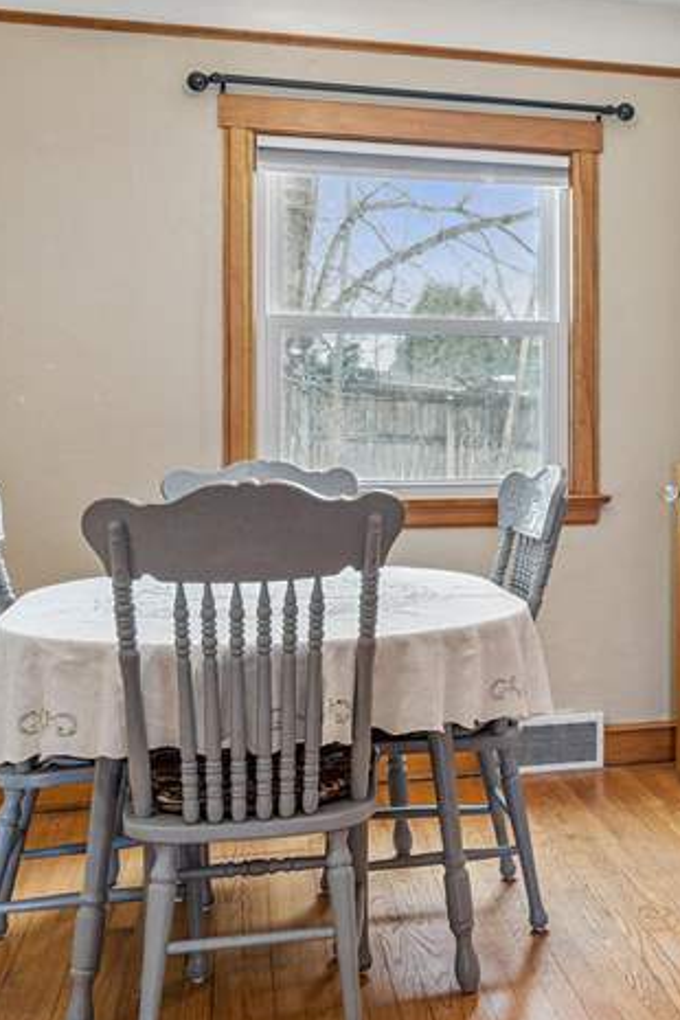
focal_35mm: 44
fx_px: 1247
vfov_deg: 44.4
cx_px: 656
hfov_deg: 28.9
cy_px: 433
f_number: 8
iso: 400
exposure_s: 1/10
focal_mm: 16
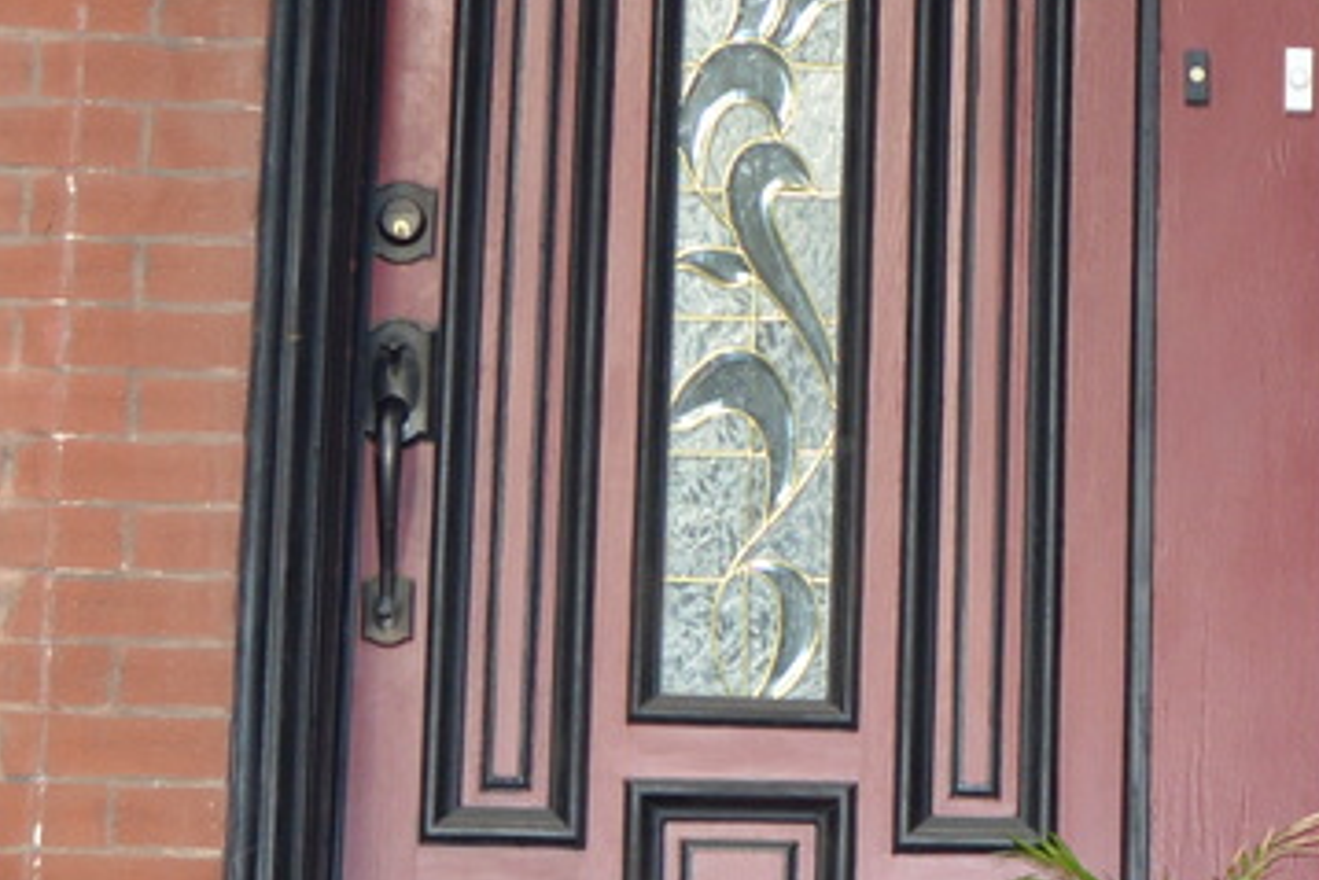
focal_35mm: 136
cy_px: 376
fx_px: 4985
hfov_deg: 14.8
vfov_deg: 10.1
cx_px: 1330
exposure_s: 1/125
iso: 250
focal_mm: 20
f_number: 4
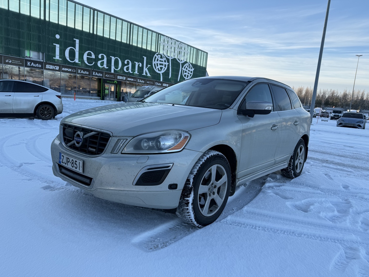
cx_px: 184
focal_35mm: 24
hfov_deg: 71.6
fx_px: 256
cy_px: 138
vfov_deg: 56.8
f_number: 1.78
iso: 80
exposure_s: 1/1192
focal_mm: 6.76
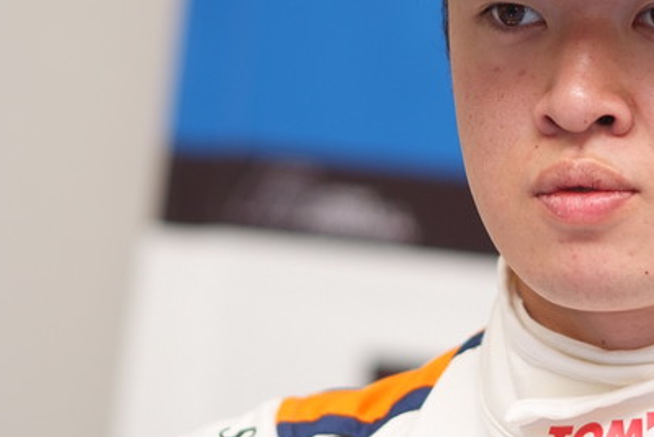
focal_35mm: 486
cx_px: 571
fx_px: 8832
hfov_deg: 4.2
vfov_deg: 2.8
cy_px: 133
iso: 400
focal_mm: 180
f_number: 2.8
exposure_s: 1/250
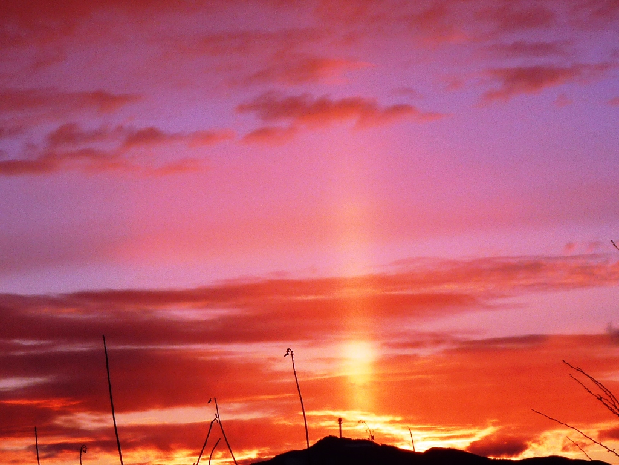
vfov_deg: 9.2
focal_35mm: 161
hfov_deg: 12.3
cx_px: 310
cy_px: 232
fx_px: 2879
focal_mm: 14.7
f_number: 4.3
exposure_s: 1/200
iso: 80
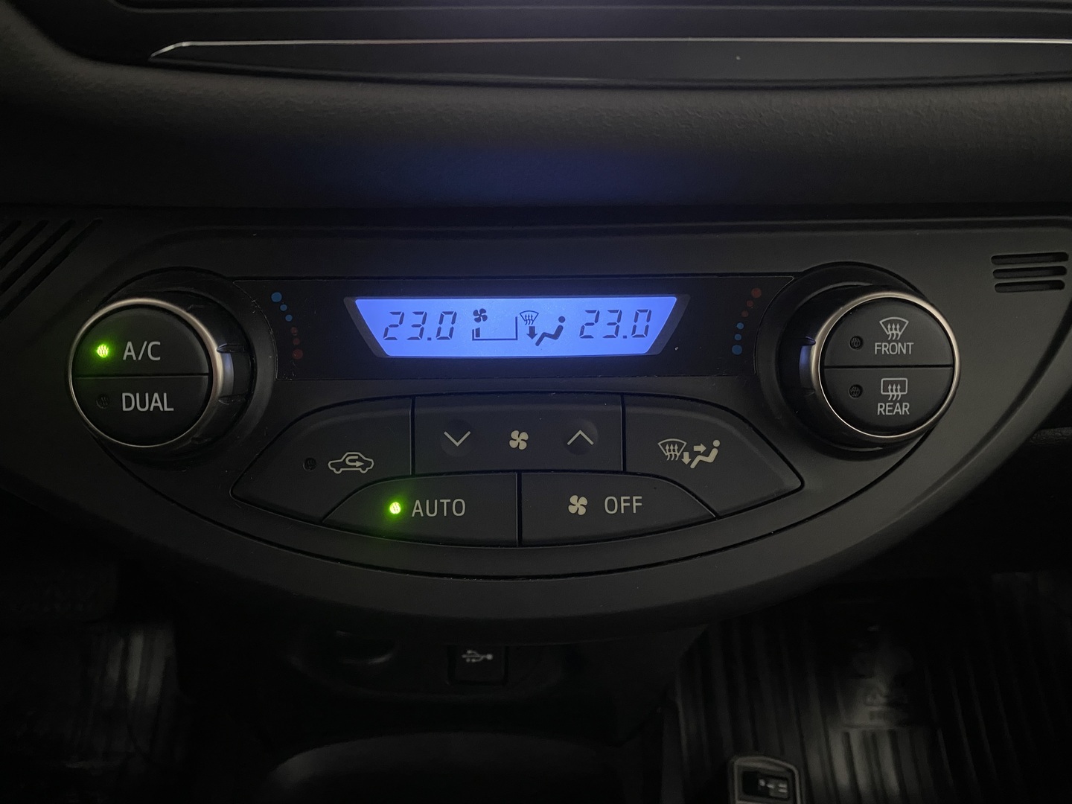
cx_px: 536
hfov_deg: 67.3
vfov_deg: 53.1
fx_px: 805
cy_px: 402
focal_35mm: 26
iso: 640
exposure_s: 1/30
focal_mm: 4.25
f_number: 1.8
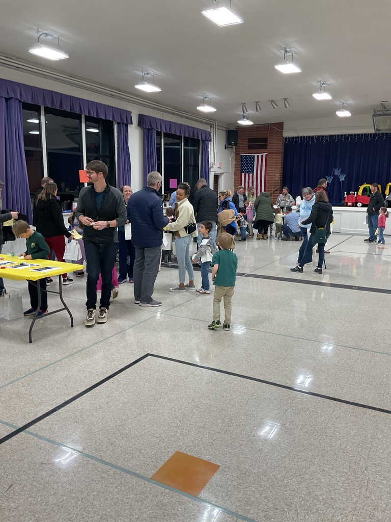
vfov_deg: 61.7
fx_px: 437
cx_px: 196
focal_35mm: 29
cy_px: 261
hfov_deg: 48.2
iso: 64
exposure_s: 1/60
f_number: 1.8
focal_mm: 3
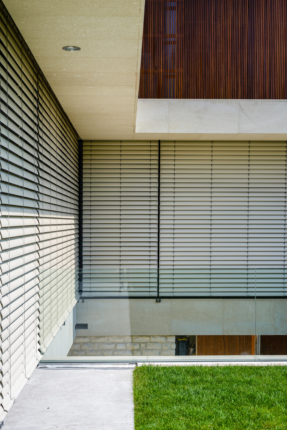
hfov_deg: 26.5
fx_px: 610
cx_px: 144
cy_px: 217
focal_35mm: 51
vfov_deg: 38.9
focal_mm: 50
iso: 100
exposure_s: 1/400
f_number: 7.1
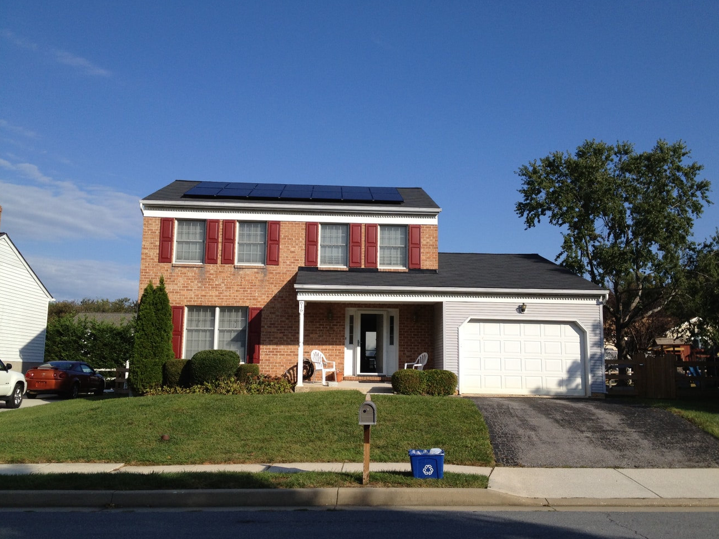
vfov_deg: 39.7
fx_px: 748
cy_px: 266
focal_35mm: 36
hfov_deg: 51.3
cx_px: 368
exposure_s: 1/2045
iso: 64
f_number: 2.4
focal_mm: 4.28
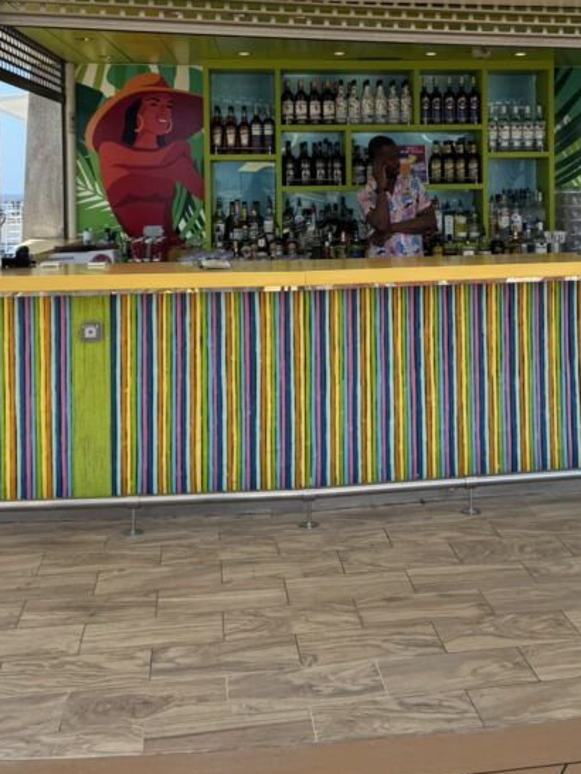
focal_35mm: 45
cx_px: 391
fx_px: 1006
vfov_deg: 40.9
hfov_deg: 31.9
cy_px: 201
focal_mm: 6.76
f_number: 1.78
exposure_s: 1/2174
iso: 80
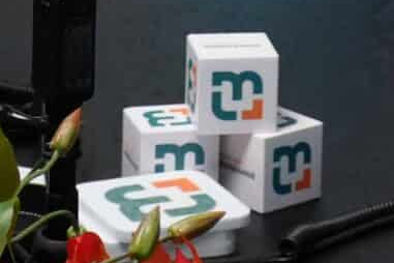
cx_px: 347
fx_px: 2429
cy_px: -239
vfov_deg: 6.0
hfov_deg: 9.2
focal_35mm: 222
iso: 2500
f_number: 4
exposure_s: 1/160
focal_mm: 22
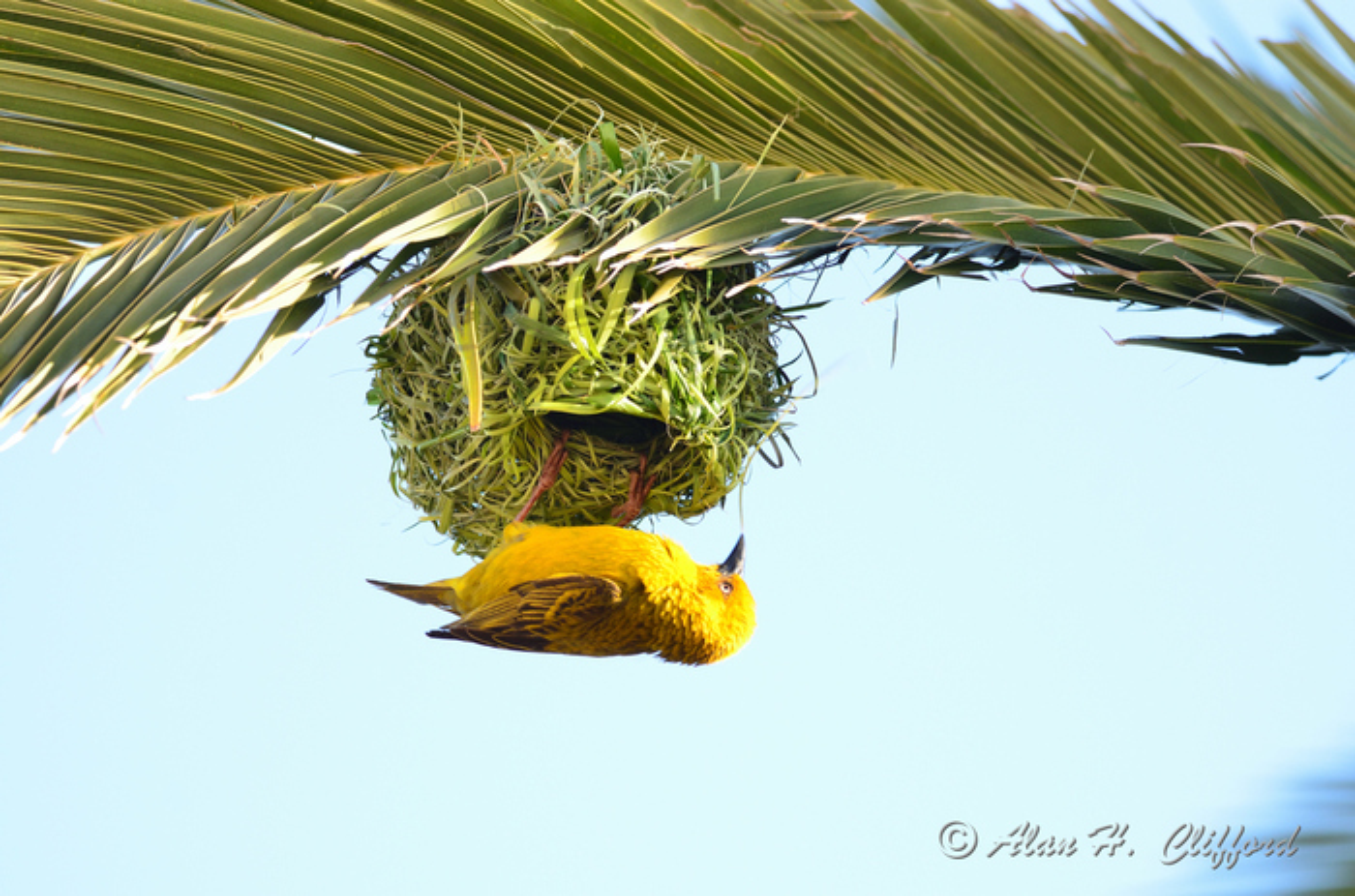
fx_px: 11827
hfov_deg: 6.6
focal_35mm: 315
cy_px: 448
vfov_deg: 4.3
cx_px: 678
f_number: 5.3
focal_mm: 210
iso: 400
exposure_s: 1/250
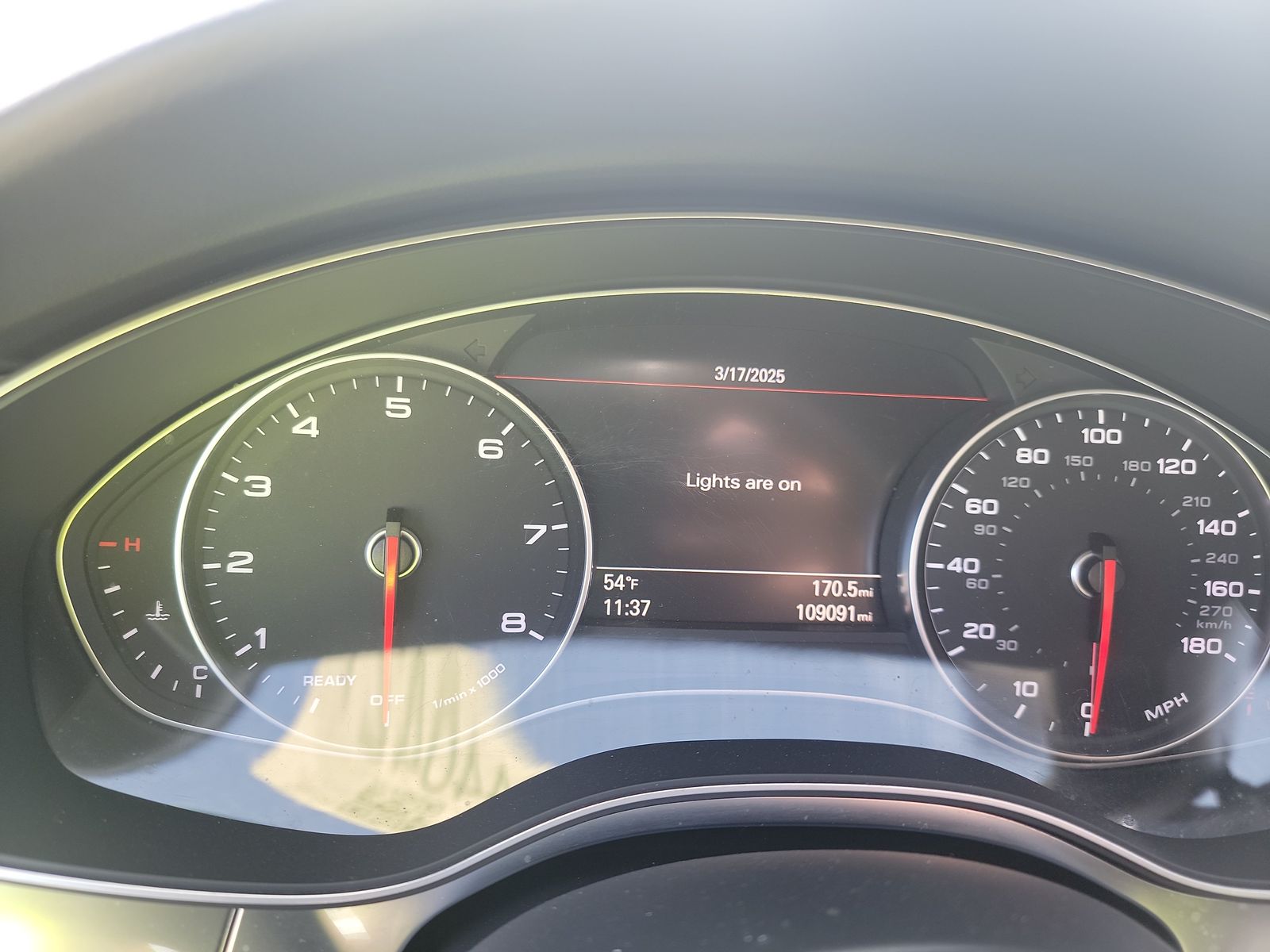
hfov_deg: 71.6
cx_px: 635
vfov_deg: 56.8
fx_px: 881
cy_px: 476
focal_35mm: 24
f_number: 1.8
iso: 111
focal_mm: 6.7
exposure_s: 1/59
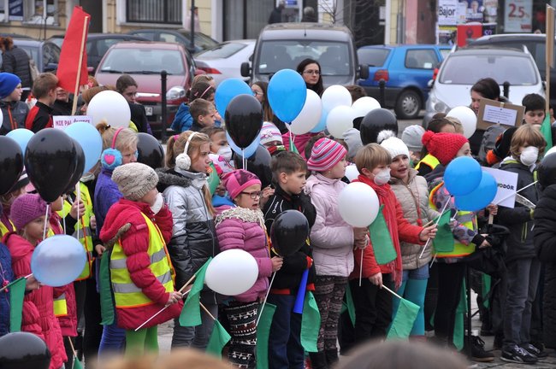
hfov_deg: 11.8
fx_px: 2685
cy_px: 184
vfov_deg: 7.9
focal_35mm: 174
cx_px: 278
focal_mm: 116
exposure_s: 1/200
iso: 250
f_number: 5.6
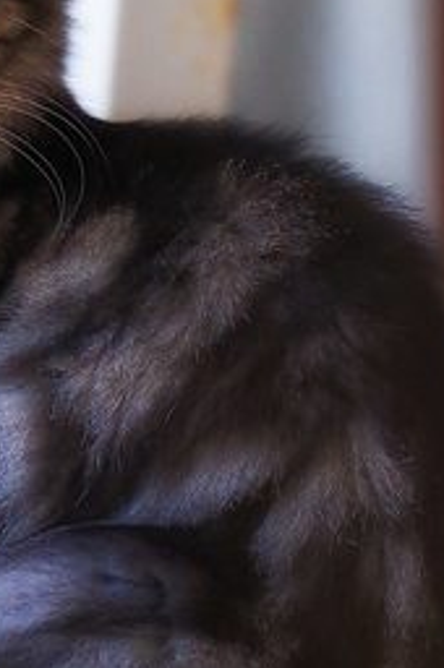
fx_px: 13040
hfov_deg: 2.0
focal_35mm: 703
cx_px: 26
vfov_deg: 2.9
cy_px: 253
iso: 1600
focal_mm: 200
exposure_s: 1/500
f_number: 8
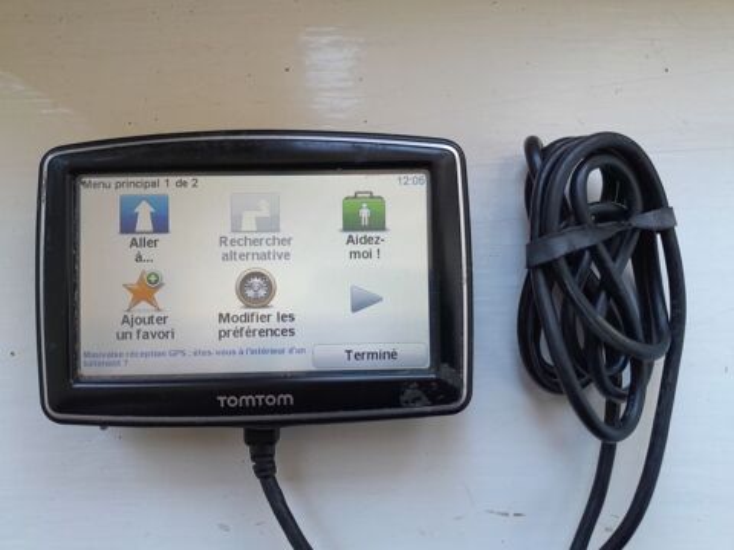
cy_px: 275
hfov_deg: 67.3
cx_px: 367
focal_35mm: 26
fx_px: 551
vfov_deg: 53.1
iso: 80
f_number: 1.8
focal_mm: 3.98
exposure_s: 1/50
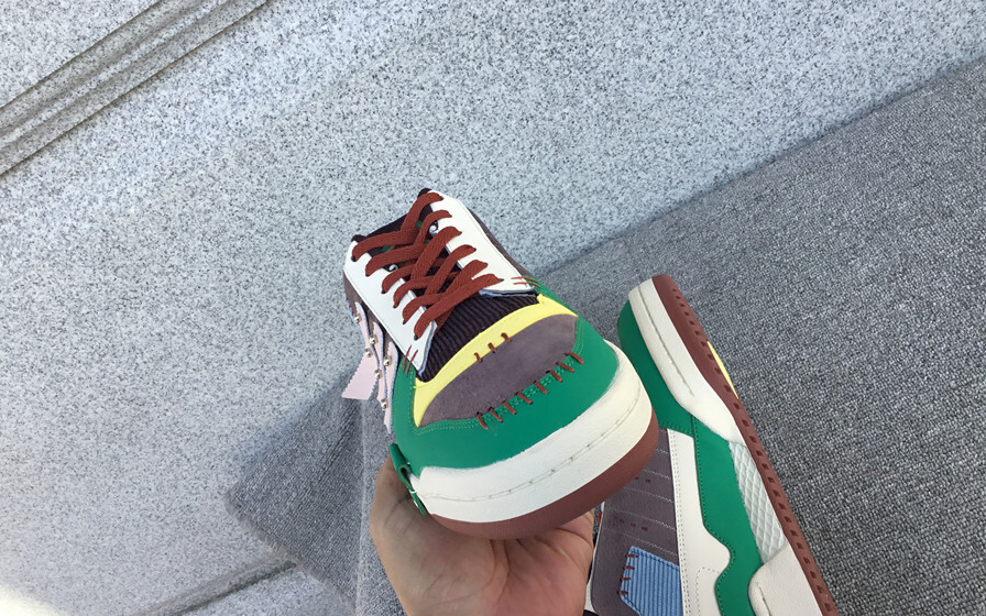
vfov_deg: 38.3
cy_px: 320
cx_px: 493
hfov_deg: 58.1
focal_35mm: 33
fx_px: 887
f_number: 2.4
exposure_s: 1/445
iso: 25
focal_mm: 3.3
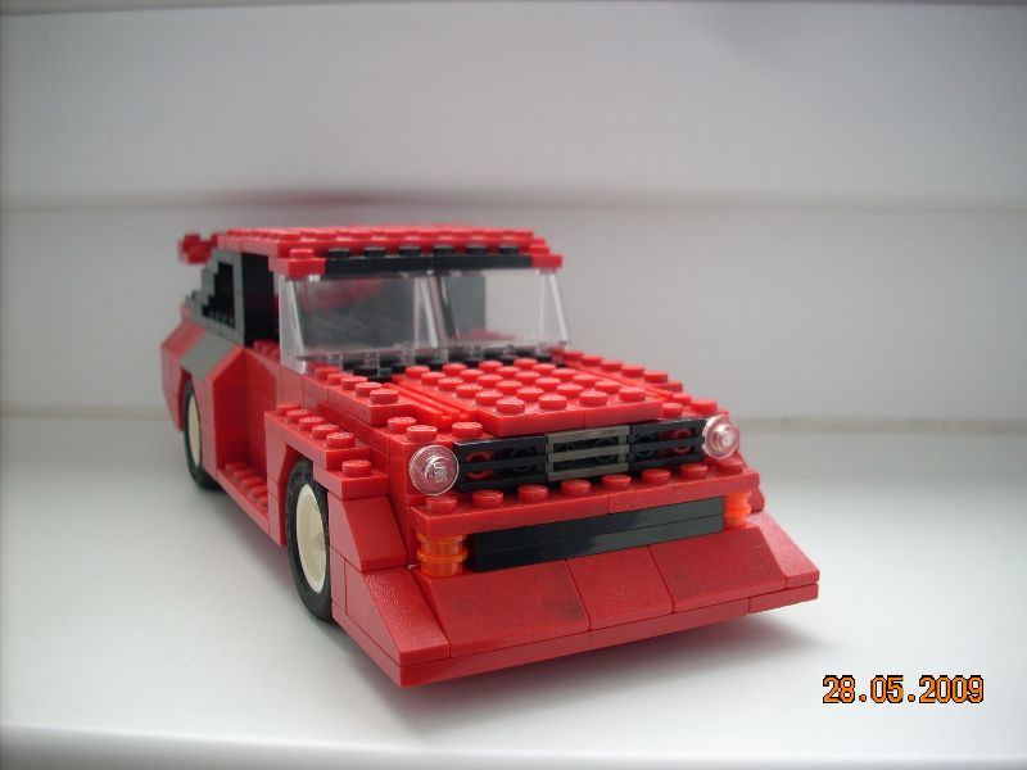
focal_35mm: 37
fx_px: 1098
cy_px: 385
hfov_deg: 50.1
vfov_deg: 38.7
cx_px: 514
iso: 64
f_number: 2.8
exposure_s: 1/62.6
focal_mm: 6.2
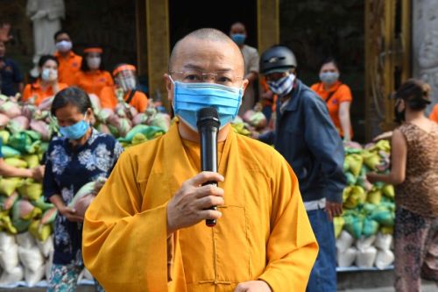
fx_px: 584
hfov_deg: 41.1
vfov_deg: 28.1
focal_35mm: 48
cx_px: 219
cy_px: 146
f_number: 4.5
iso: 640
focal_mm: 48
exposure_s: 1/100
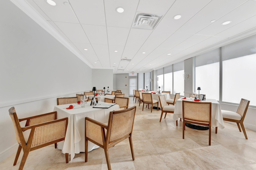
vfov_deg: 77.7
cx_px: 128
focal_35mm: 15
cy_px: 85
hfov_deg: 100.8
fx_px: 106
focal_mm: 14.9
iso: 320
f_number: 9
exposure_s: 1/13
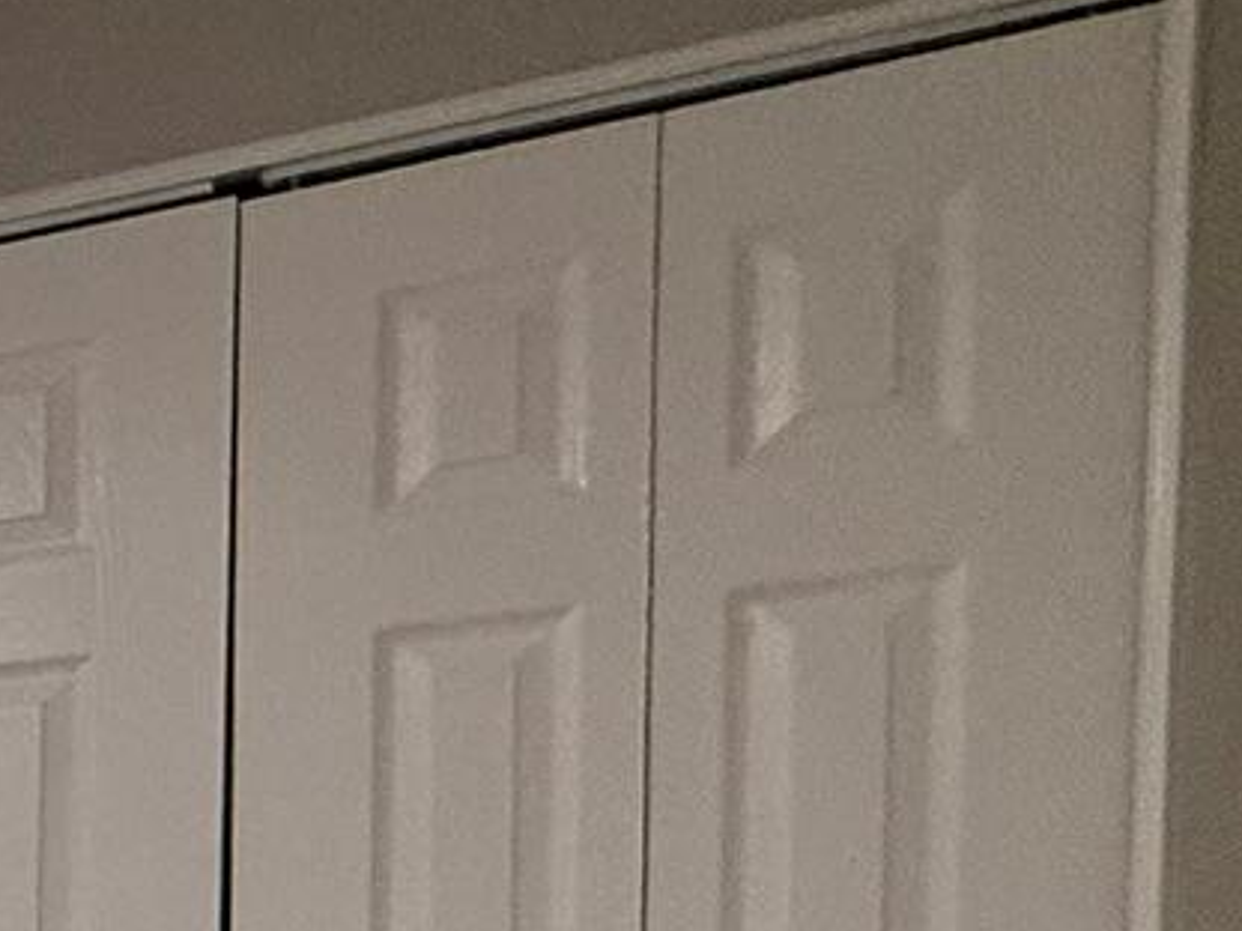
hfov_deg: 16.5
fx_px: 2476
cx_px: -1529
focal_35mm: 69
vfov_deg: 19.4
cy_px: 1268
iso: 320
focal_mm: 2.22
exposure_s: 1/120
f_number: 2.2
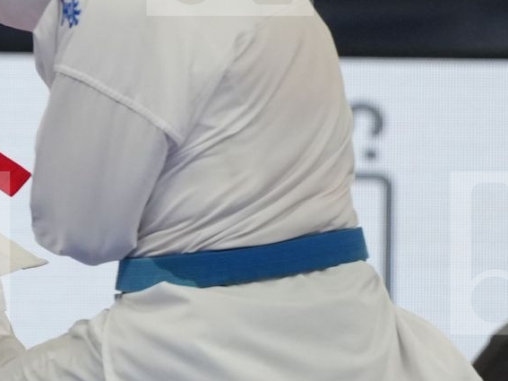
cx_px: -73
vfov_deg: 2.3
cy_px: -65
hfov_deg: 3.0
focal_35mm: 653
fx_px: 9581
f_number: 2.8
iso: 1600
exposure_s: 1/1000
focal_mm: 143
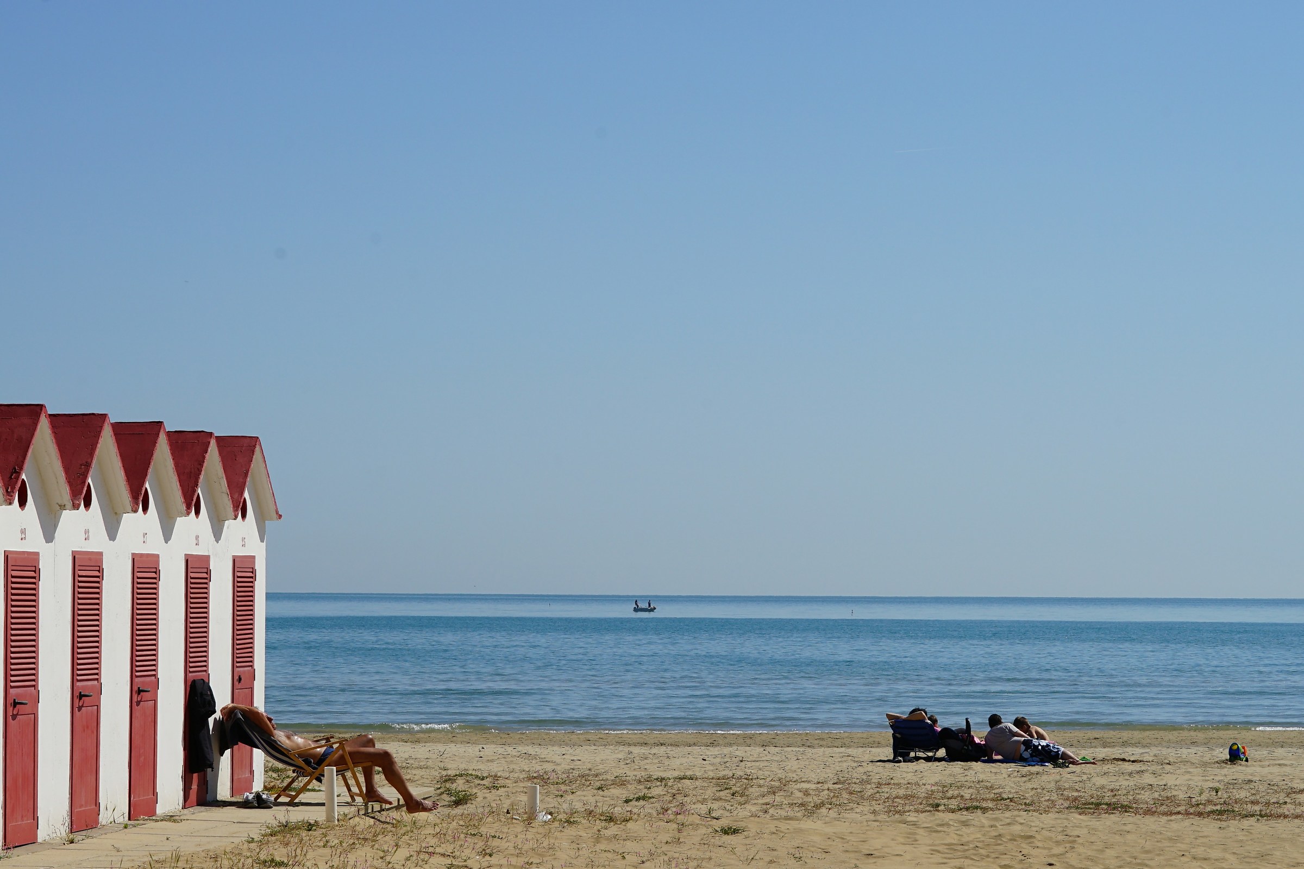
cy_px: 434
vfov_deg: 20.9
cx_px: 652
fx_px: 2354
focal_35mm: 65
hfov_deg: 31.0
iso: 100
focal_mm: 65
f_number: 14
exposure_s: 1/200
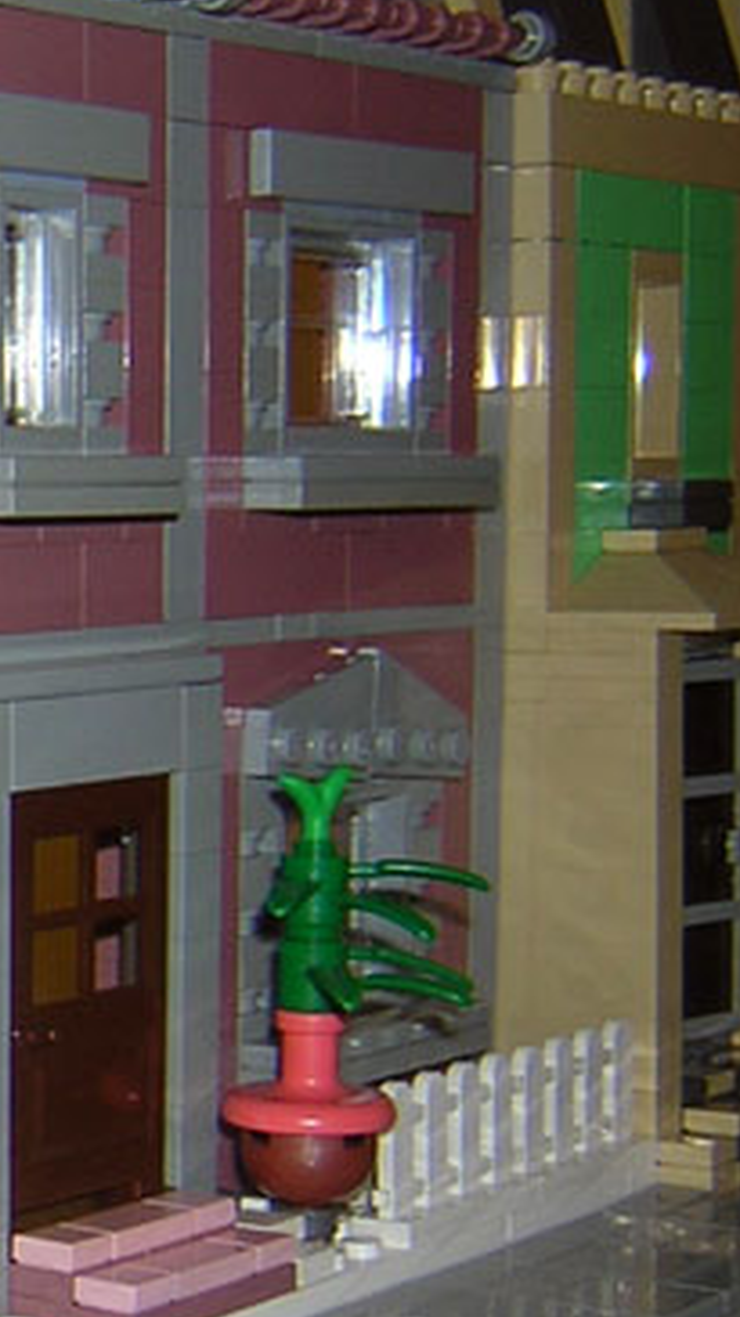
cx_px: -437
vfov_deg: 24.7
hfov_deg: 13.1
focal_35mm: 86
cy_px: 772
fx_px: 3003
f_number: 2.6
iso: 100
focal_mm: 4.7
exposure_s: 1/60.1
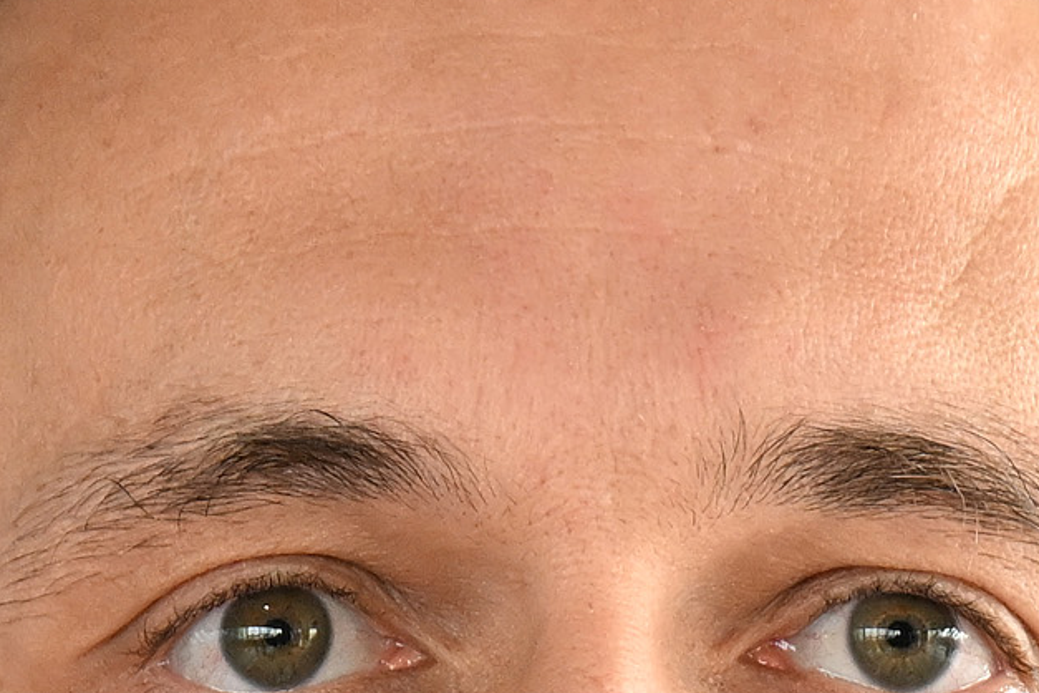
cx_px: 620
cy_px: 1284
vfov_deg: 1.1
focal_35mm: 1275
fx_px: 36795
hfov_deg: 1.6
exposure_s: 1/250
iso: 2000
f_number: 4
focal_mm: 200
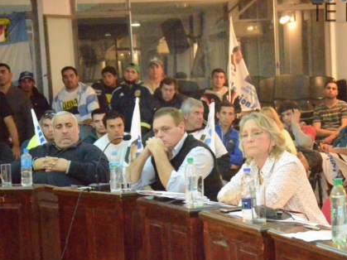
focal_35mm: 110
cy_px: 156
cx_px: 197
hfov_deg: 17.9
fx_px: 1102
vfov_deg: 13.4
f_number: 5
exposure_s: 1/250
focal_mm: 50
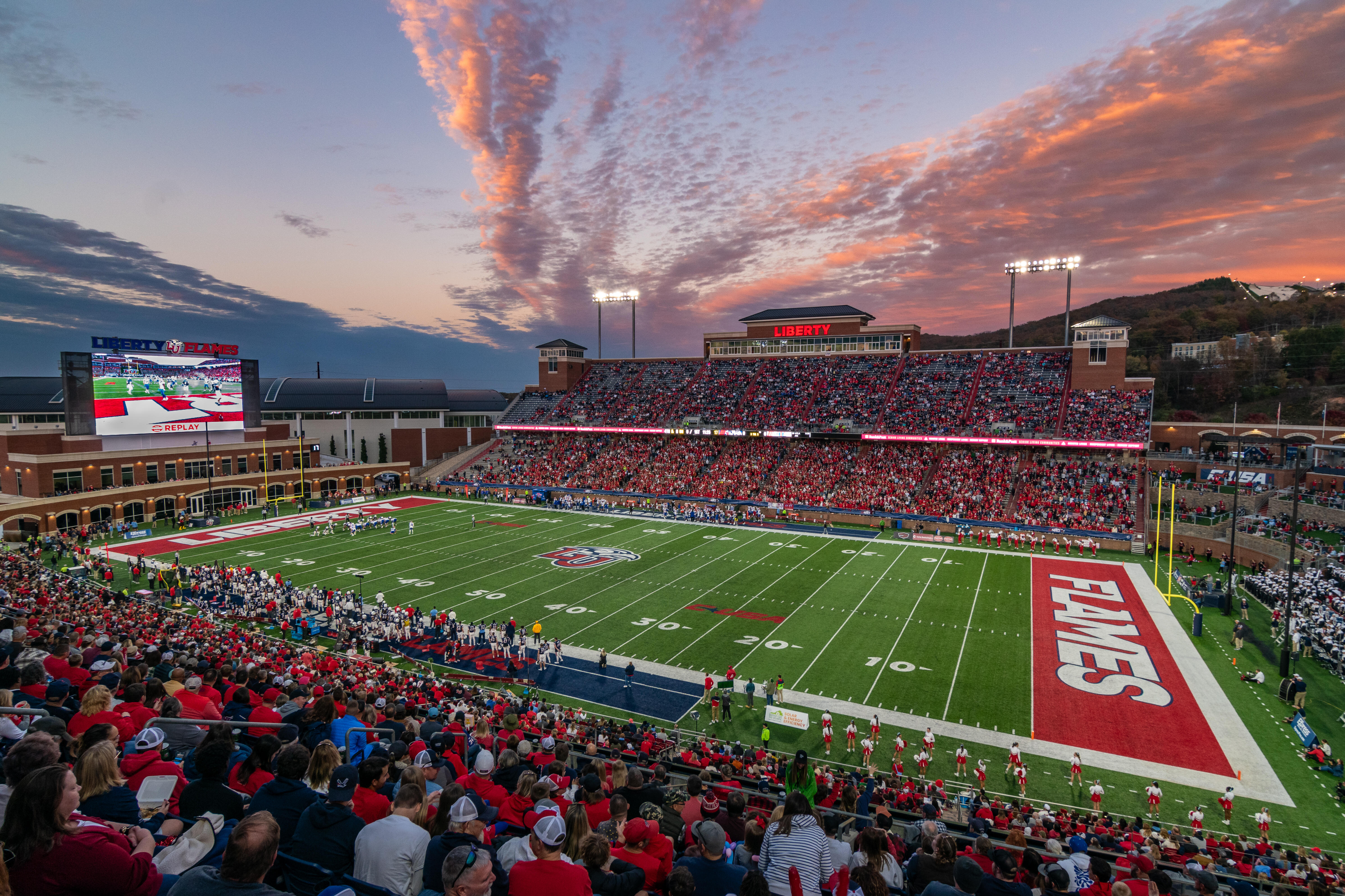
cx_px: 672
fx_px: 672
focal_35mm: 18
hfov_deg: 90.0
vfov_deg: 67.4
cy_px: 448
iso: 400
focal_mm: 12
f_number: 8
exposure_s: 1/60
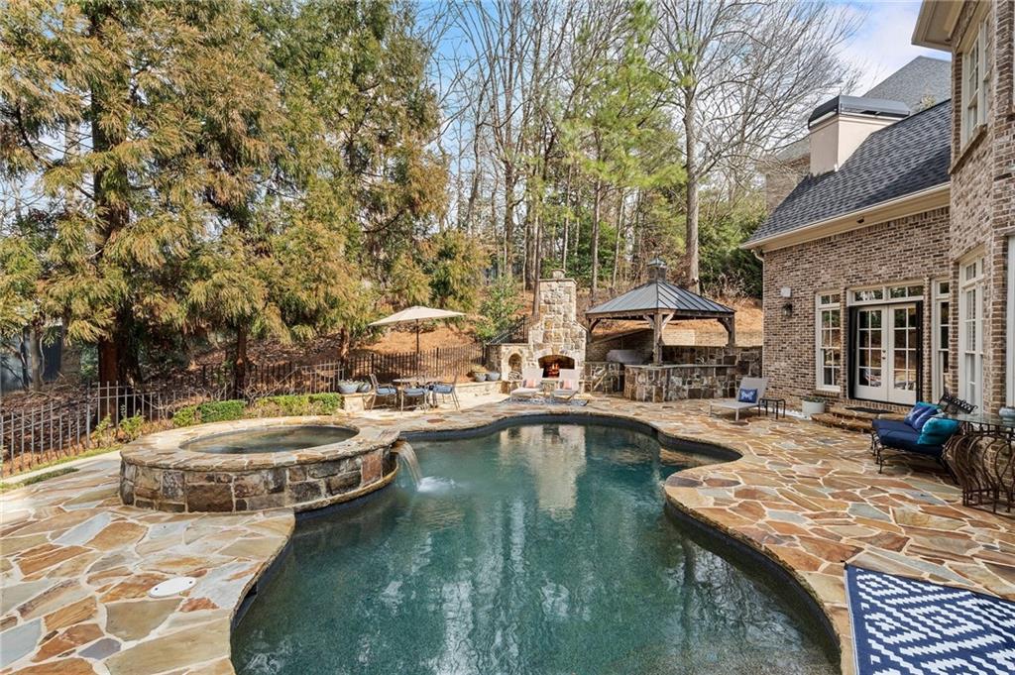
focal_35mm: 16
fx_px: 451
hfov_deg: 96.8
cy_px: 338
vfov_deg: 73.7
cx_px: 508
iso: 640
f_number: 16
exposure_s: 1/800
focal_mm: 16
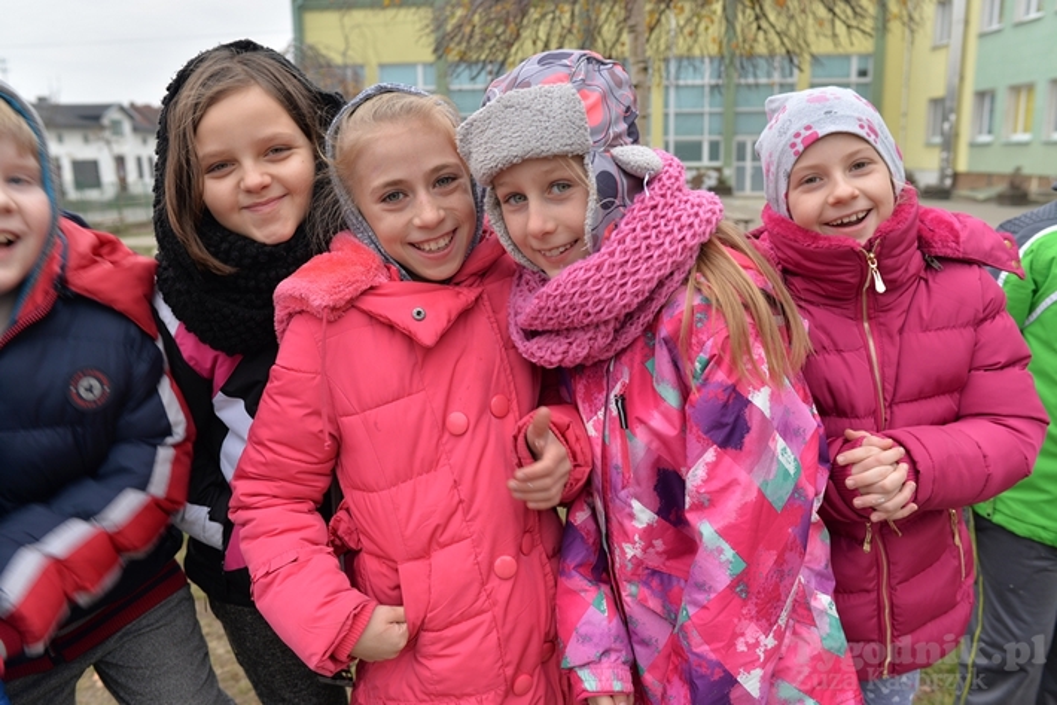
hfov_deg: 65.5
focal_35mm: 28
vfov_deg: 46.4
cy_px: 352
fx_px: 822
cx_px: 528
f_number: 5.6
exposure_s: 1/100
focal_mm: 28
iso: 100
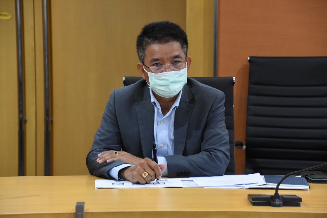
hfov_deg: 15.2
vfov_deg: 10.2
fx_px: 1226
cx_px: 164
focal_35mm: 135
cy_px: 109
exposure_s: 1/50
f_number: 5.6
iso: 2500
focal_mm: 90
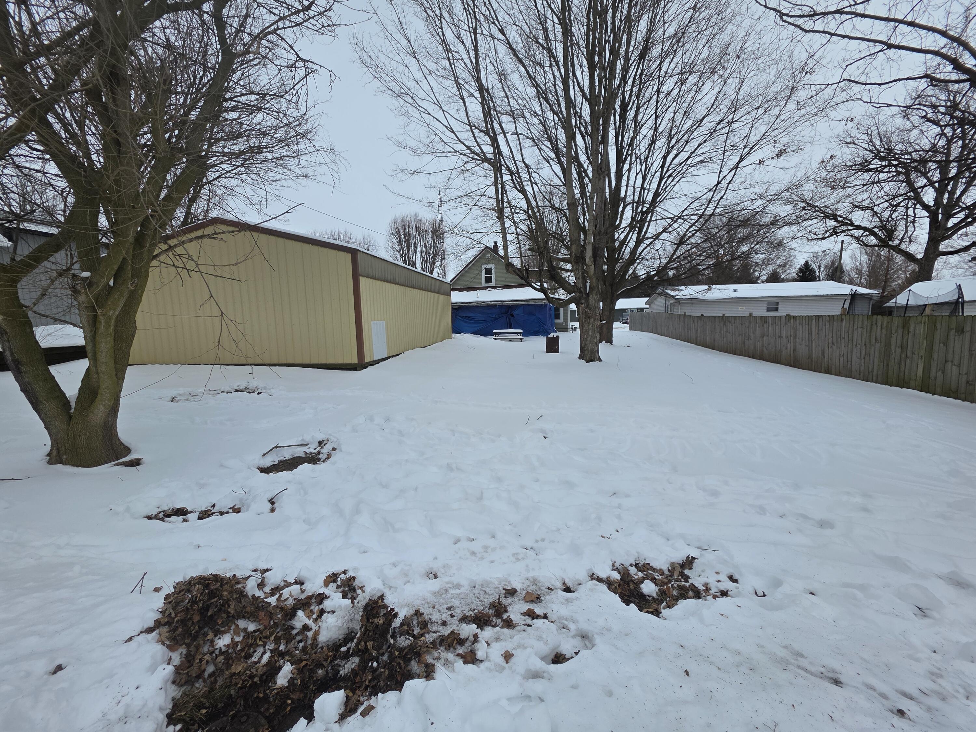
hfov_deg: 106.2
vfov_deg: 89.9
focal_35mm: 13
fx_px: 367
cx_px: 488
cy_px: 366
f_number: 1.9
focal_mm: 2.2
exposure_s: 1/2391
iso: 40
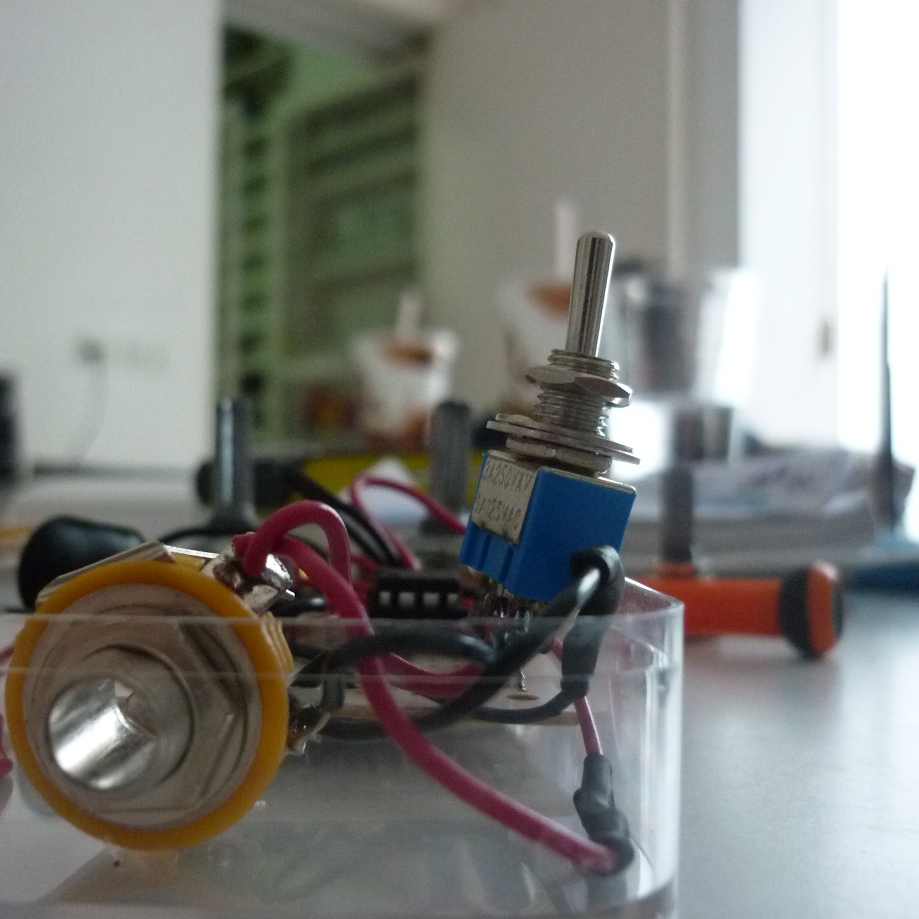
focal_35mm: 39
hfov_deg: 42.5
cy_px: 460
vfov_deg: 42.8
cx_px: 337
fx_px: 1171
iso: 400
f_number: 2.8
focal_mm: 5.5
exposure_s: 1/13
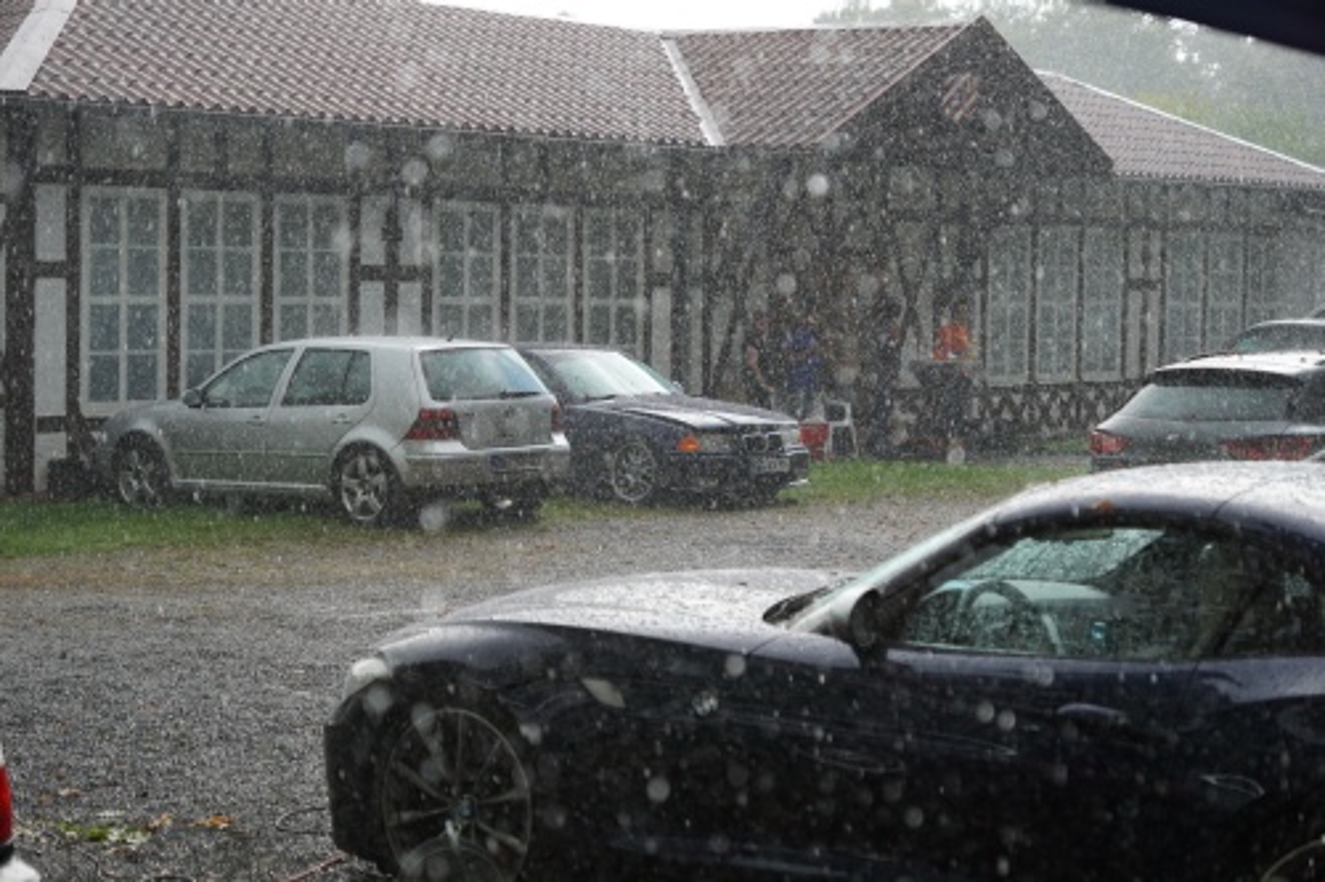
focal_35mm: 75
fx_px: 2759
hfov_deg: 27.0
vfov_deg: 18.2
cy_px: 441
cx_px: 662
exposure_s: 1/640
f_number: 2.8
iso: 160
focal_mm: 50
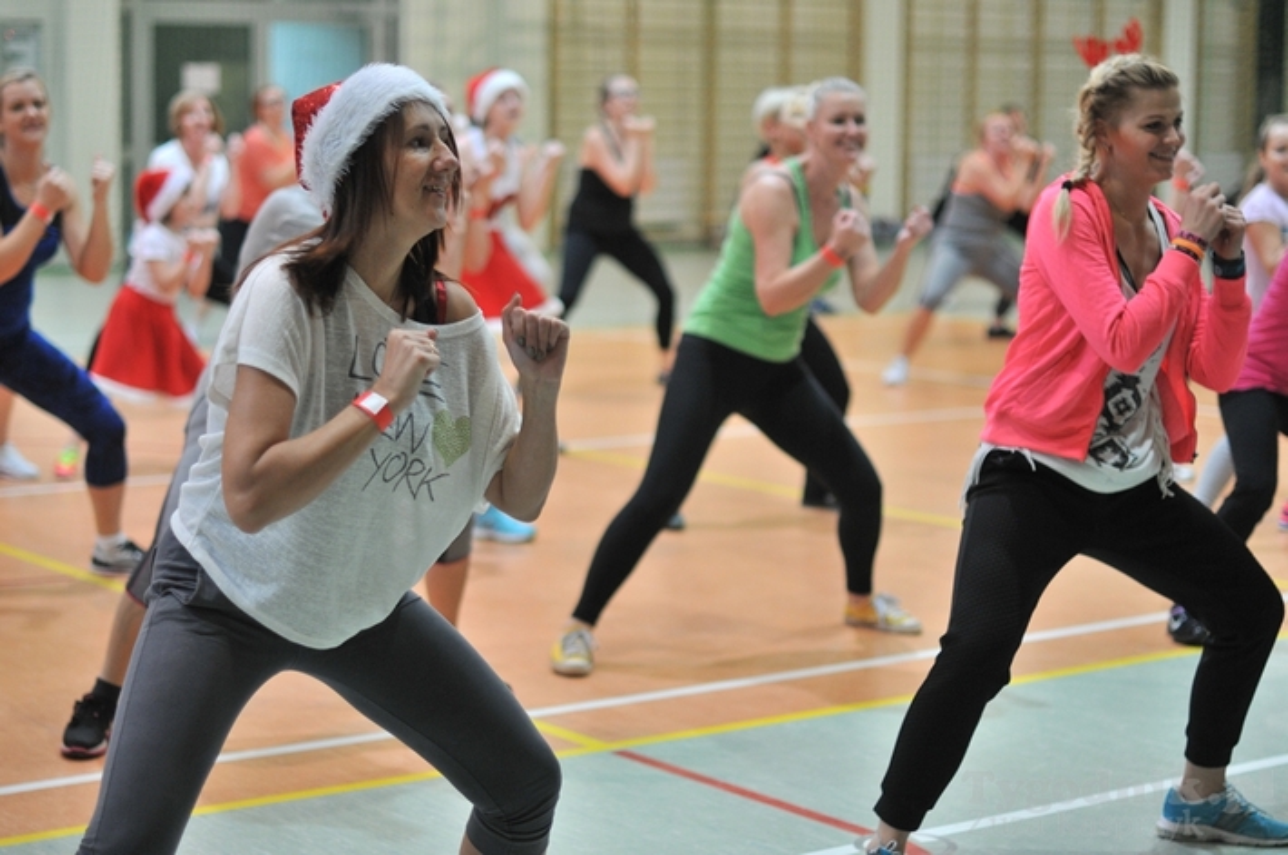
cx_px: 644
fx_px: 2679
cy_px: 428
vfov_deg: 18.1
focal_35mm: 75
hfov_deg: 27.0
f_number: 1.8
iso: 500
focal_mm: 50
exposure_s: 1/250
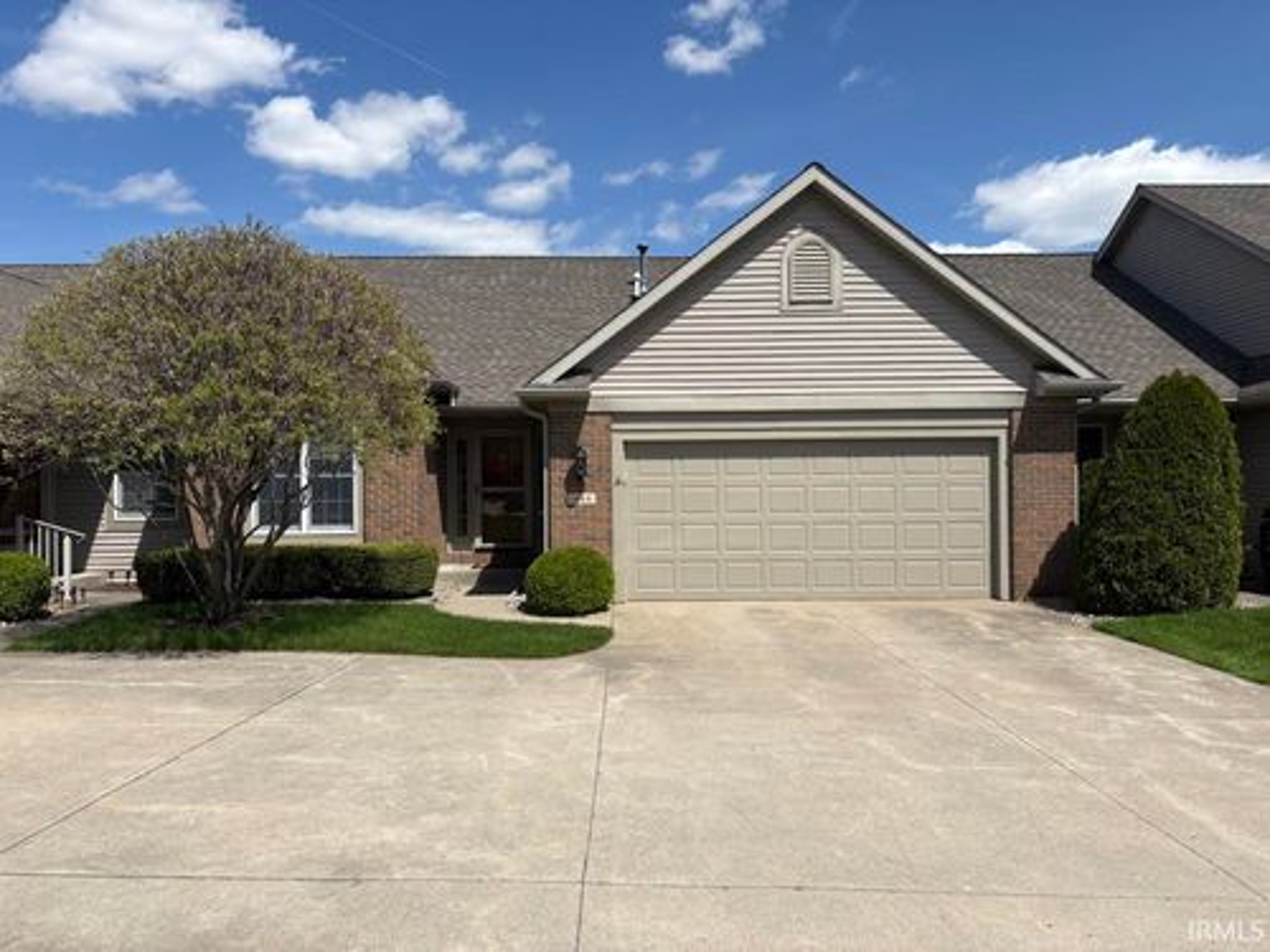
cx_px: 635
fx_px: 954
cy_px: 476
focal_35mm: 26
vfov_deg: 53.1
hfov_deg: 67.3
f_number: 1.6
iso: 50
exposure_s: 1/4950
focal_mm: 5.96
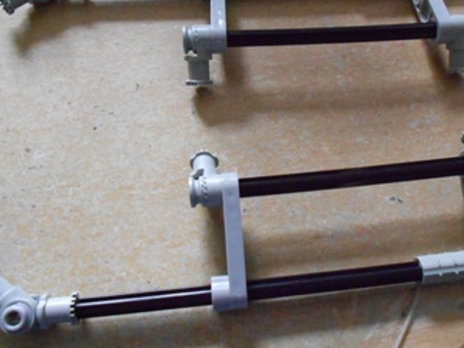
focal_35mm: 36
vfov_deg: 39.5
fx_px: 483
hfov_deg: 51.2
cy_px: 146
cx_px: 262
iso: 800
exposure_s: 1/20
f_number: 3.2
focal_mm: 4.6
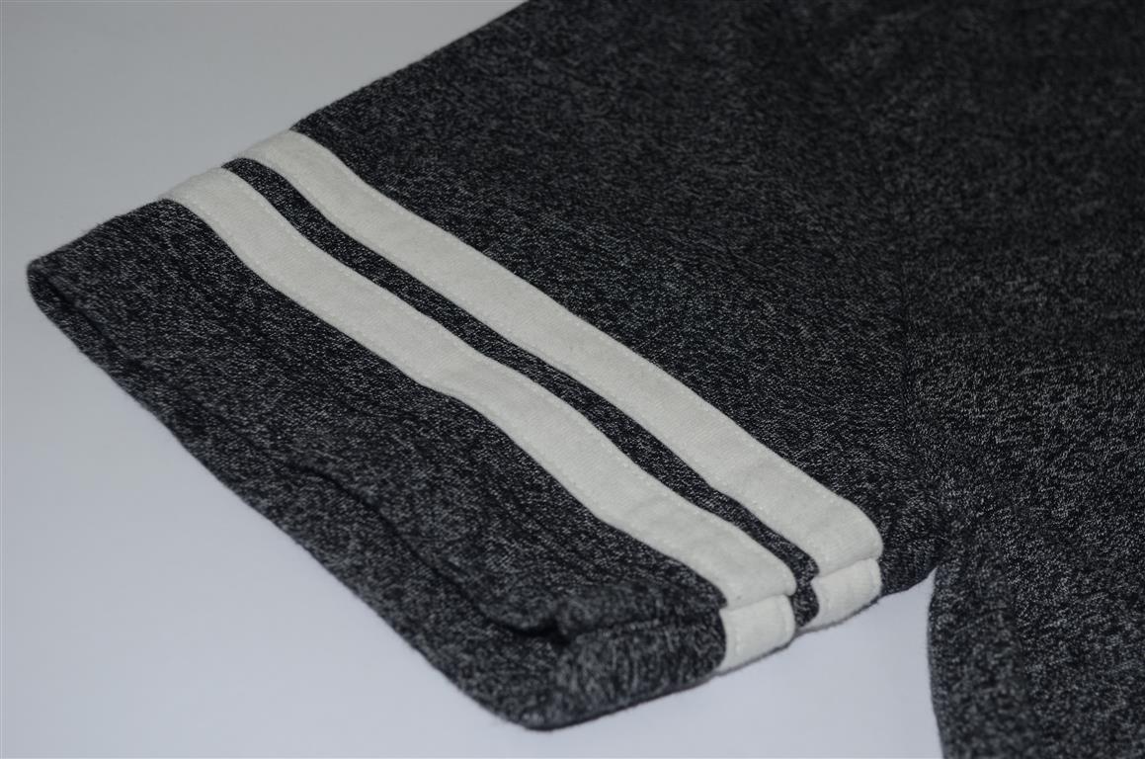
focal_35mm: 54
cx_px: 572
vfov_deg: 25.0
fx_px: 1714
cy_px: 380
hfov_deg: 36.9
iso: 100
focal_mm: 36
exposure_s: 1/60
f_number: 5.6
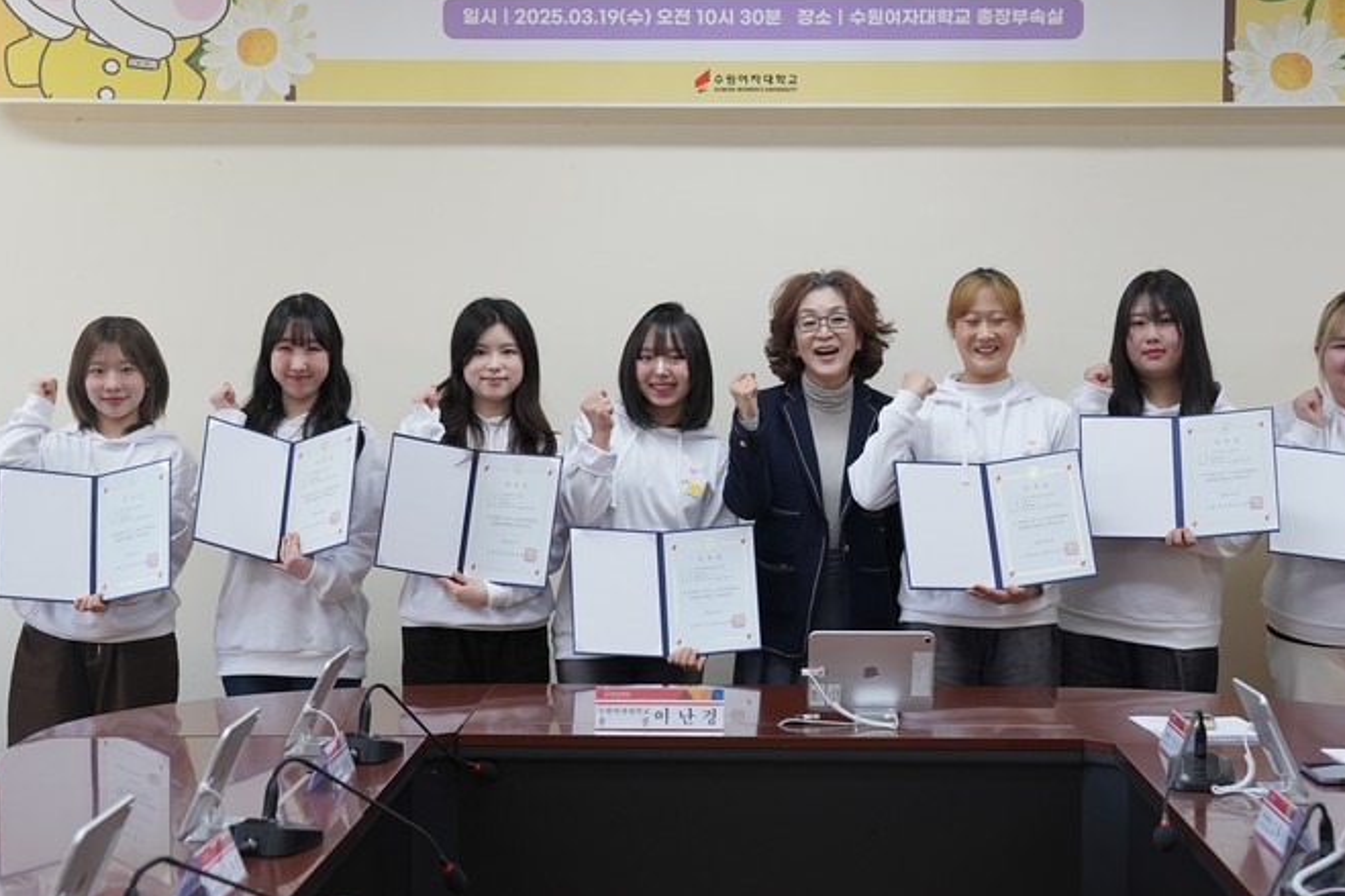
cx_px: 725
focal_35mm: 67
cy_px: 463
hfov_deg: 30.1
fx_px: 2502
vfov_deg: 20.3
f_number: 4
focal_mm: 46
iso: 640
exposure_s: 1/160
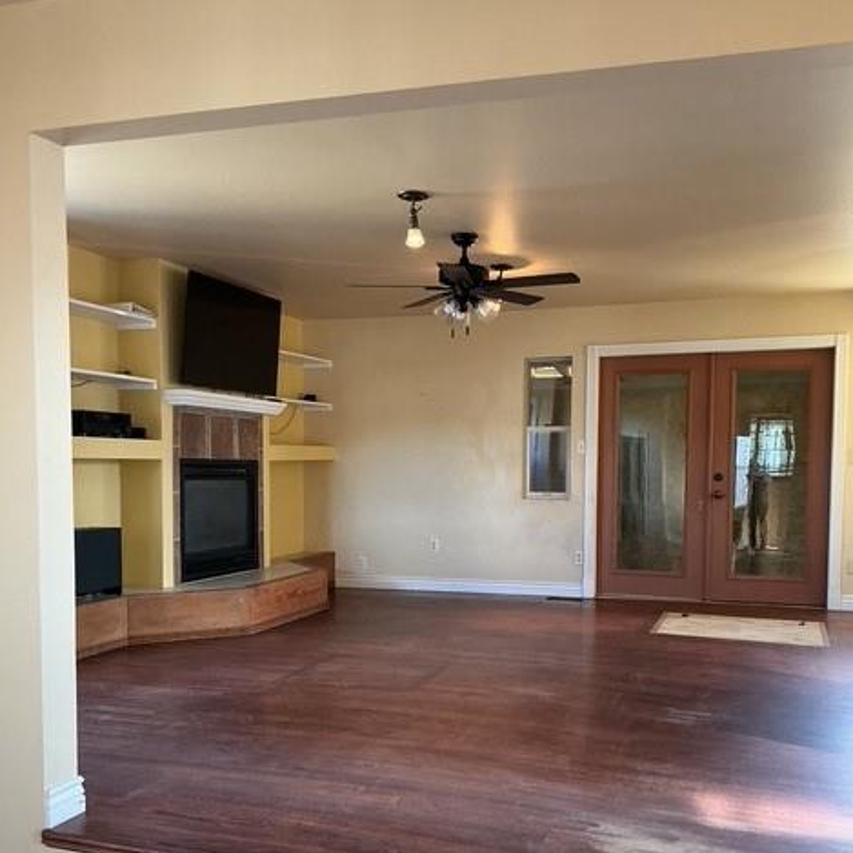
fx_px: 976
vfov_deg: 46.9
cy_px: 520
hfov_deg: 47.2
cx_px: 435
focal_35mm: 35
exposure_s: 1/60
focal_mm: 3
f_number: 1.8
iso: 125
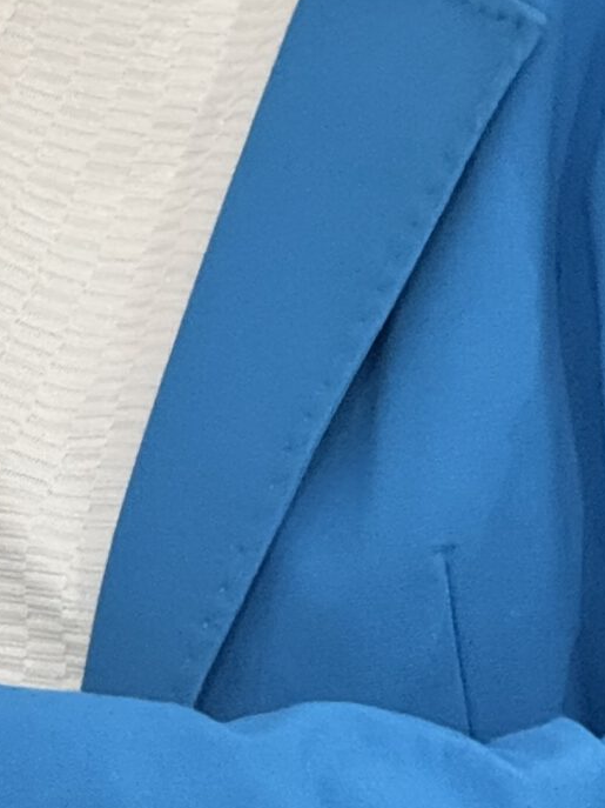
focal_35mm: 447
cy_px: -143
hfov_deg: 3.3
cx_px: -65
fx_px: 10420
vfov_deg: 4.4
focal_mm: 15.66
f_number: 2.8
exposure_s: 1/395
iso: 125
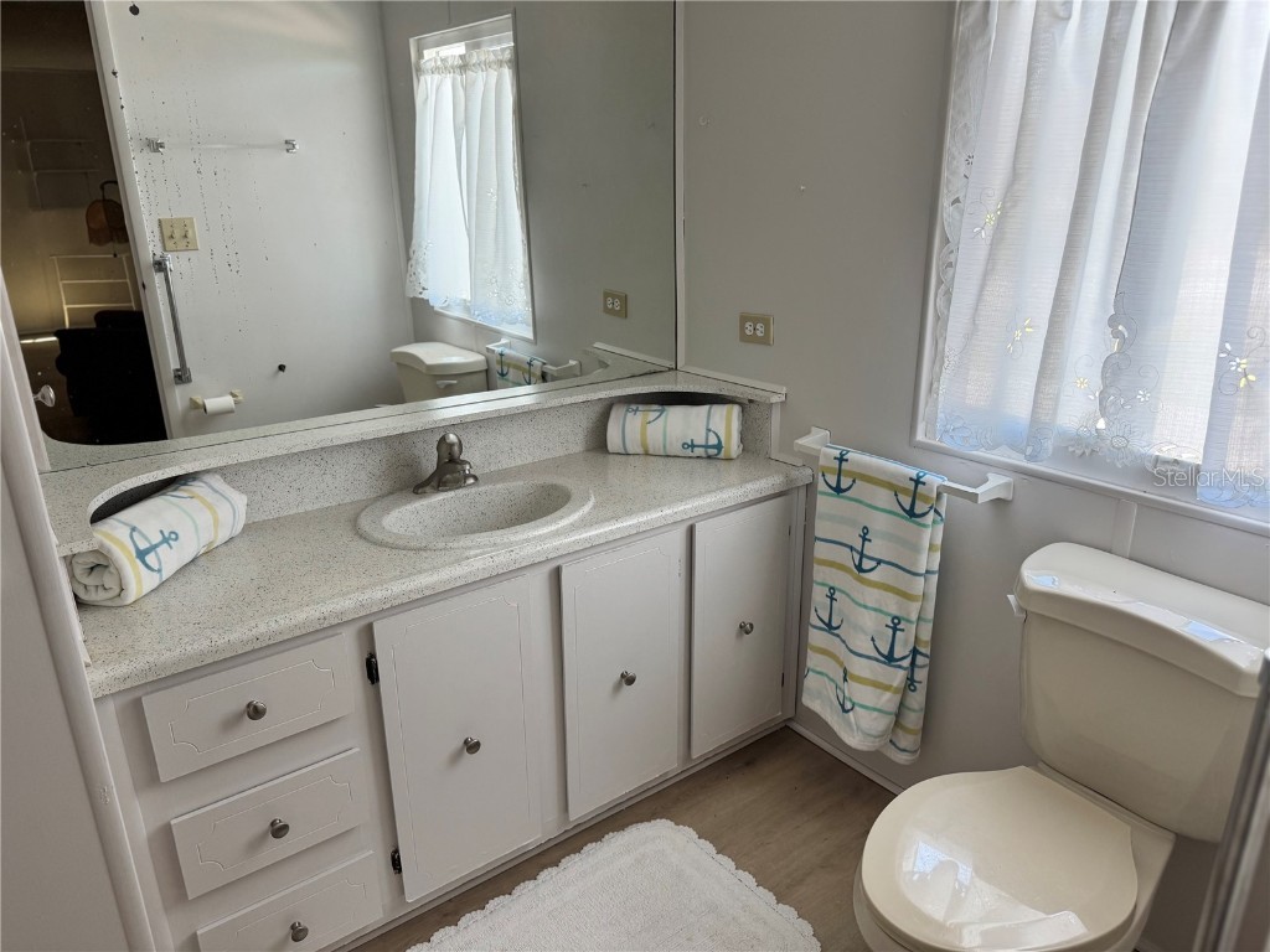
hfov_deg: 71.6
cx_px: 635
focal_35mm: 24
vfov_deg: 56.8
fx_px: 881
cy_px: 476
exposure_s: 1/120
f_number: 1.78
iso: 125
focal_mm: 6.76
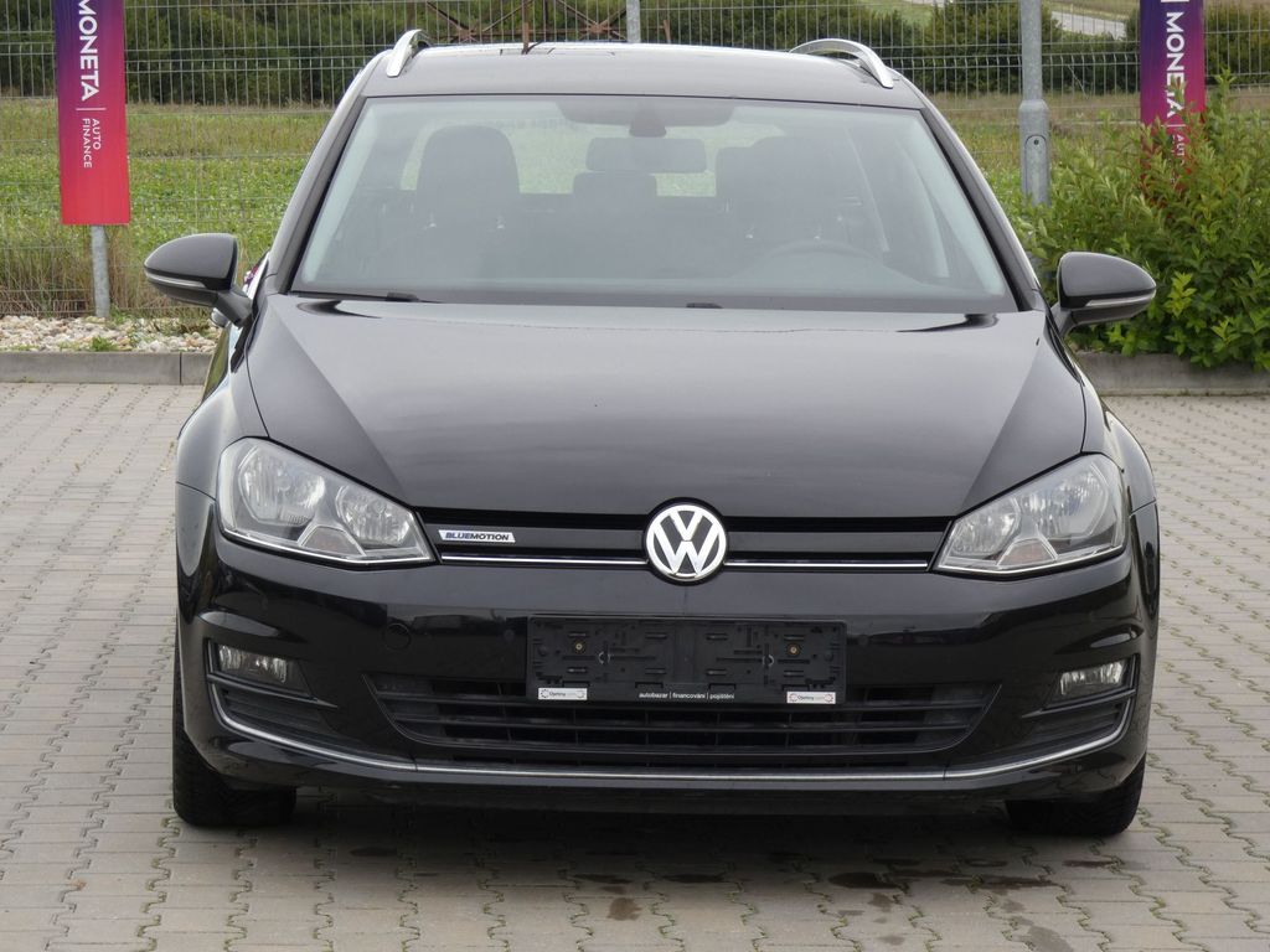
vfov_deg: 12.7
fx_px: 4293
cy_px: 476
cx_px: 635
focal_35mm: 117
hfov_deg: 16.8
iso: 80
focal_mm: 21
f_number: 5.6
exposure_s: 1/80
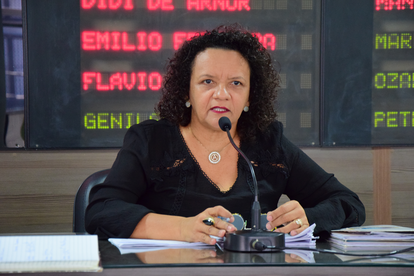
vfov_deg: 12.2
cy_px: 138
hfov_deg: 18.2
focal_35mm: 112
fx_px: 1294
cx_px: 207
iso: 2000
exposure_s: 1/60
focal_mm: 75
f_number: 5.6
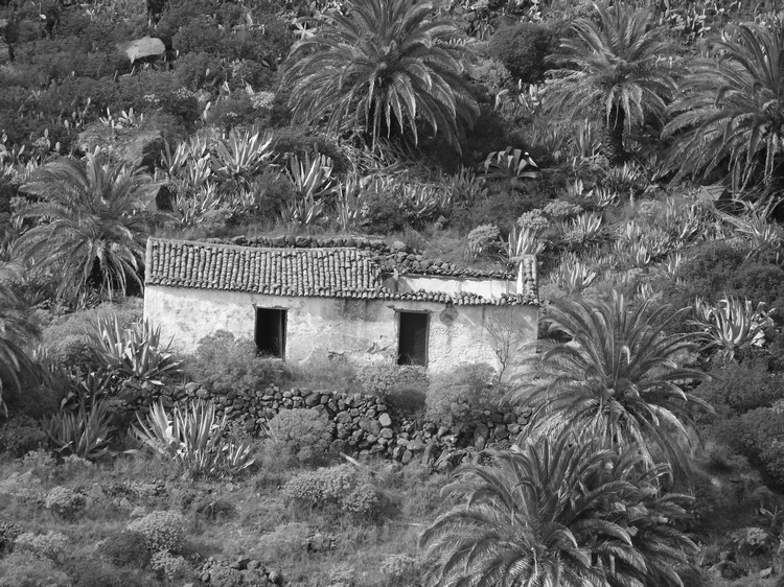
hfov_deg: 5.4
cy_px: 294
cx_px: 392
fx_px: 8377
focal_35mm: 370
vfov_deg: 4.0
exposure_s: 1/125
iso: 100
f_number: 4
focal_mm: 78.2
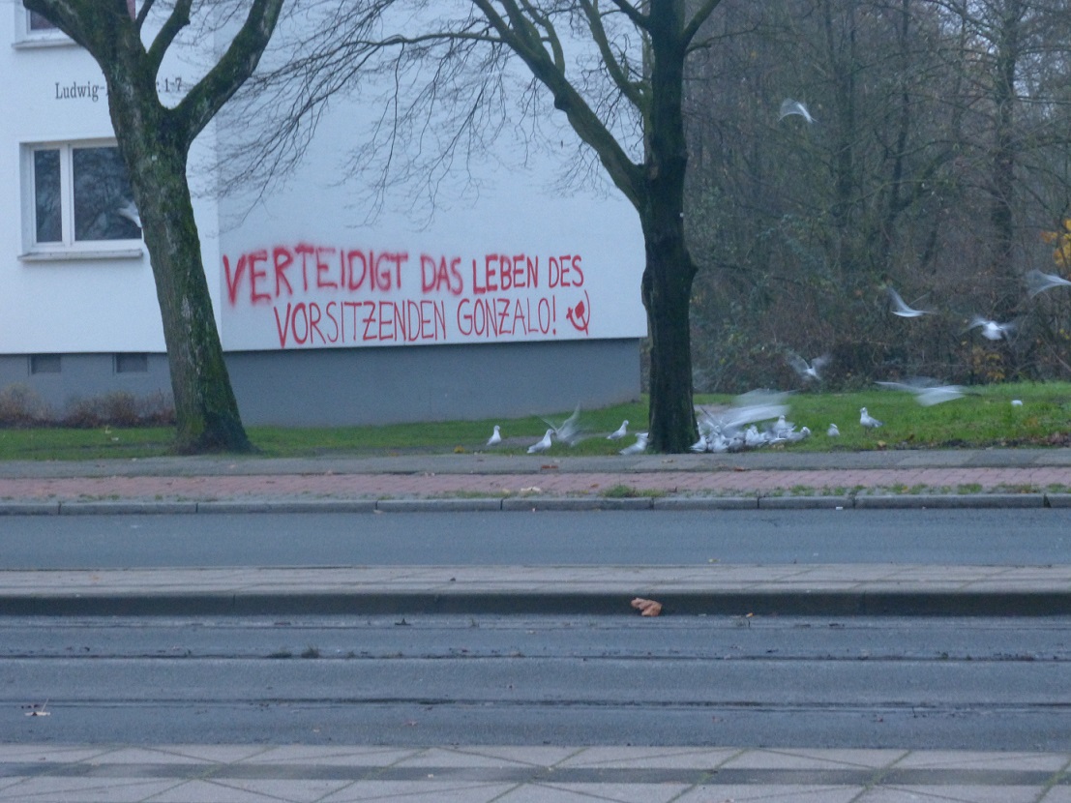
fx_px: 3836
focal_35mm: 124
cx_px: 536
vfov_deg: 12.0
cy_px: 402
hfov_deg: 15.9
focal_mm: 22.3
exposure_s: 1/10
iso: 400
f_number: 3.6
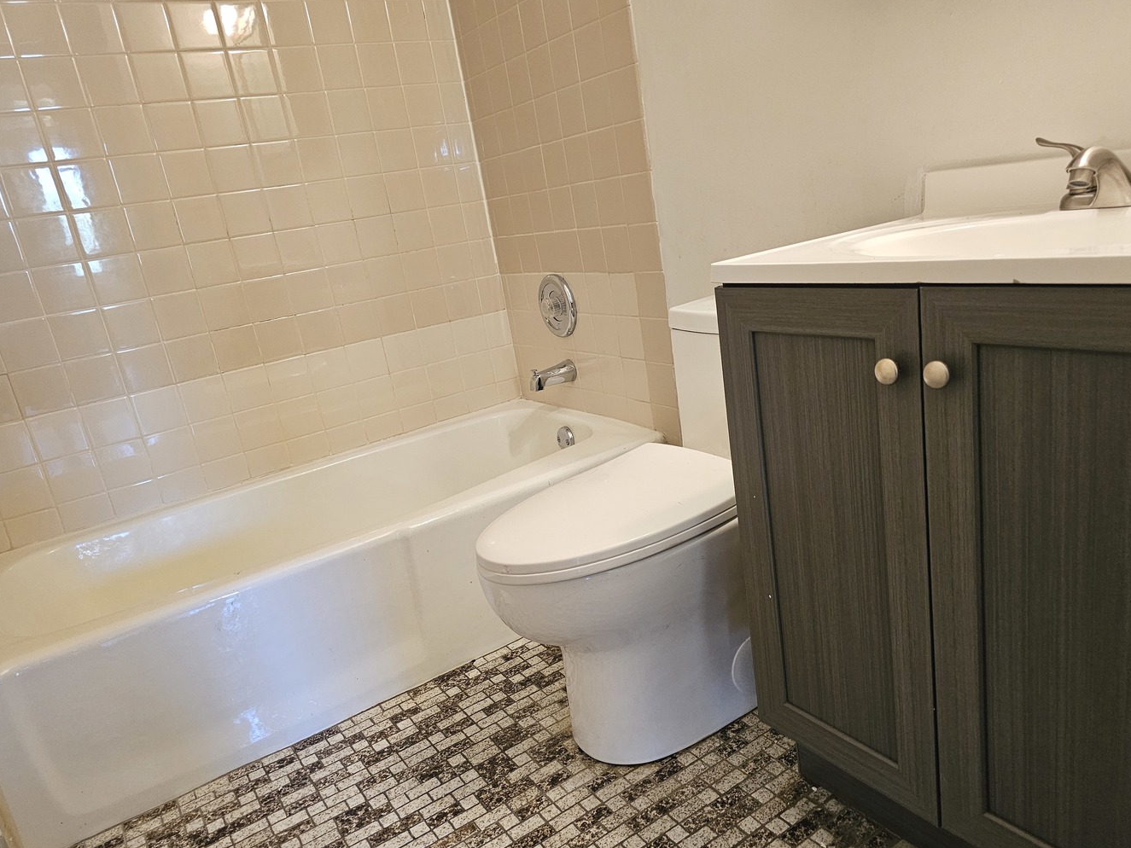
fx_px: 817
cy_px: 436
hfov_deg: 69.4
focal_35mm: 25
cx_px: 588
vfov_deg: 54.9
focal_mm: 6.3
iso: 800
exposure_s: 1/120
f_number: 1.7
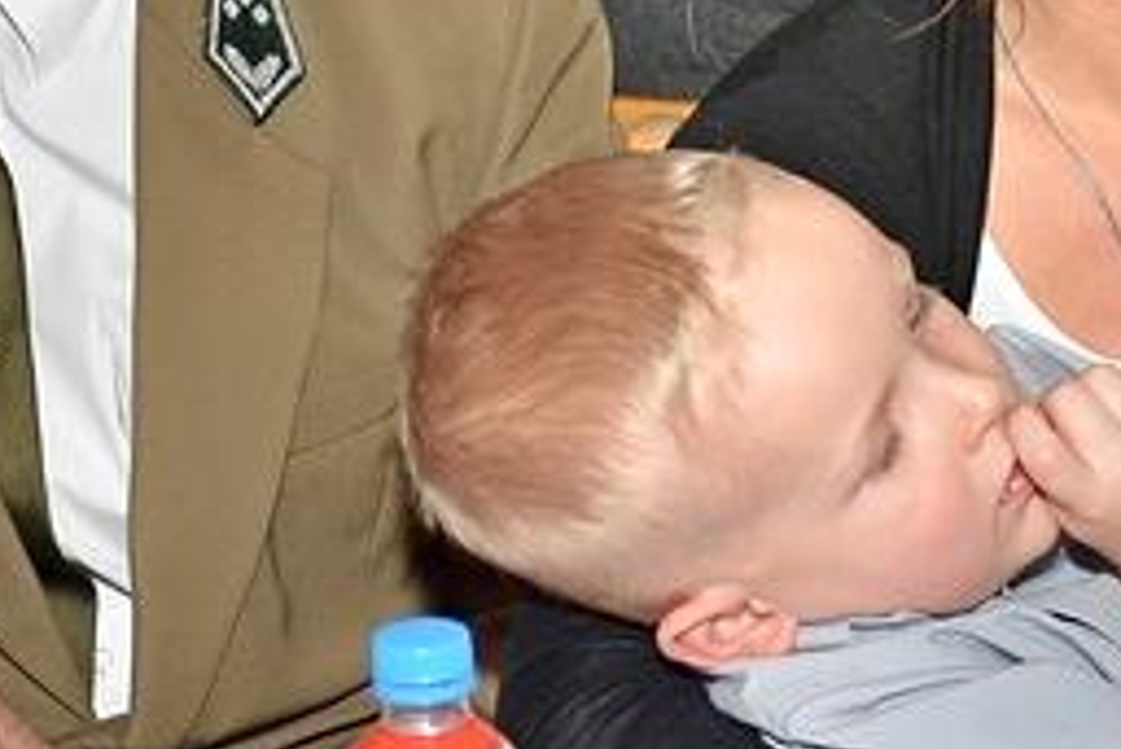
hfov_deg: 16.8
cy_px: -74
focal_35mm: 122
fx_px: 3801
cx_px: 604
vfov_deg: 11.1
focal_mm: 26
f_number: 4
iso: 800
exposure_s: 1/125
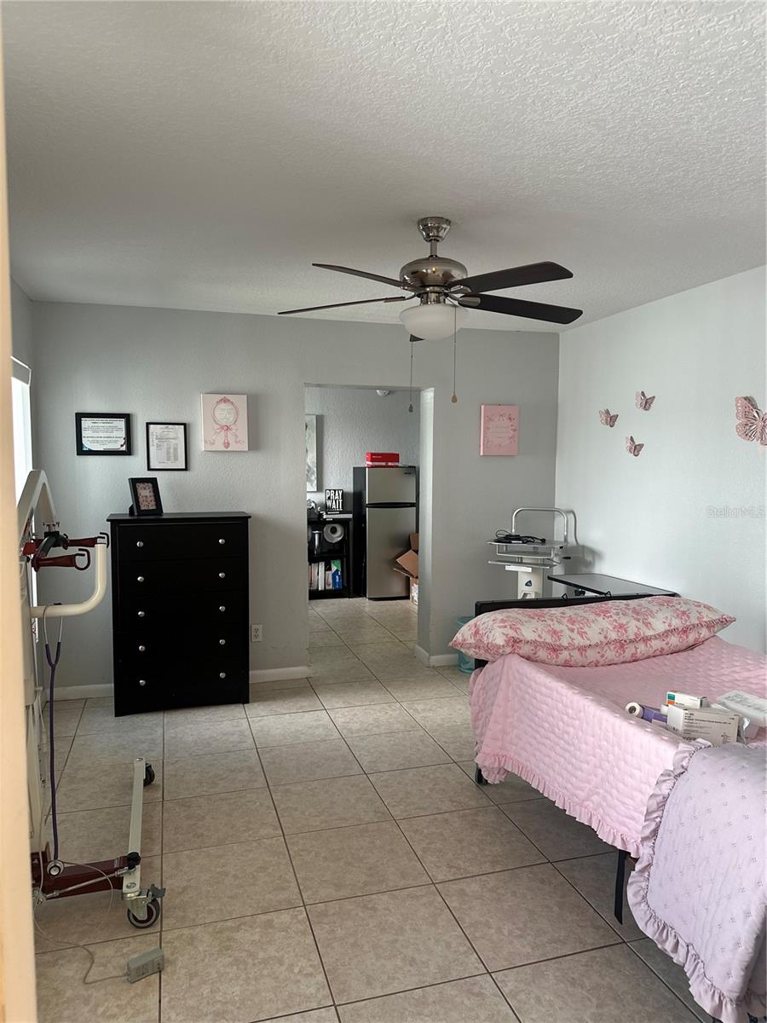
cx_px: 384
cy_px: 512
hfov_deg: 56.8
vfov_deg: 71.6
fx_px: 709
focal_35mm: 24
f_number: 1.78
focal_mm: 6.86
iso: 160
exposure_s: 1/60
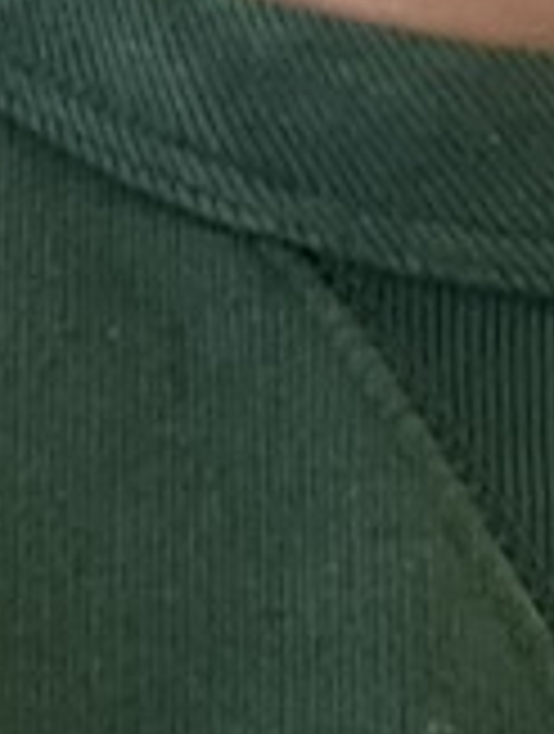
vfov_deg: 8.6
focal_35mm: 188
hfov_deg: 7.9
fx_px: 3996
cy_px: -1491
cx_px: 428
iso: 400
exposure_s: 1/36
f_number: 2.2
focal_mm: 2.71
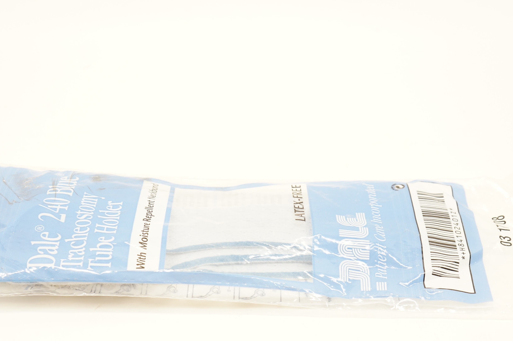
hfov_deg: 33.9
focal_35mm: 59
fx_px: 840
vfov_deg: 22.8
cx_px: 228
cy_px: 242
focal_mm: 26
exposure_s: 1/40
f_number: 5.6
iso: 400
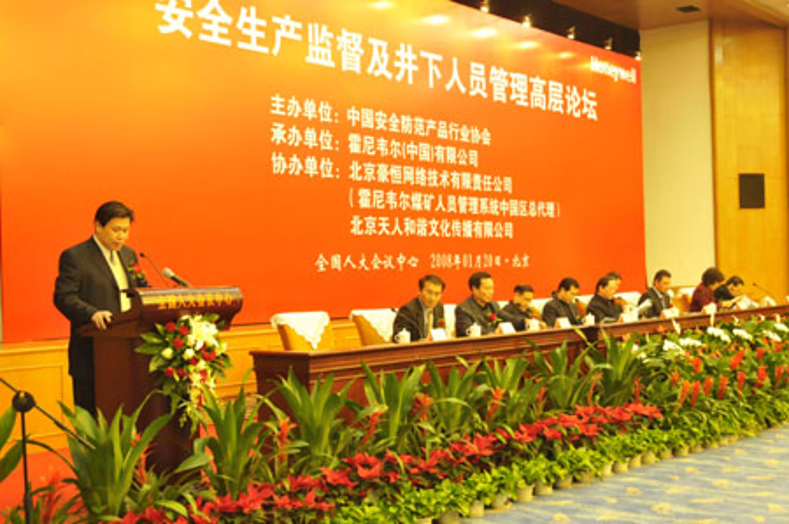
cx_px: 394
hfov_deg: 38.9
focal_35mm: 51
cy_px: 262
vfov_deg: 26.4
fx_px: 1117
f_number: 5
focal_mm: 34
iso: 1600
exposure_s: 1/25
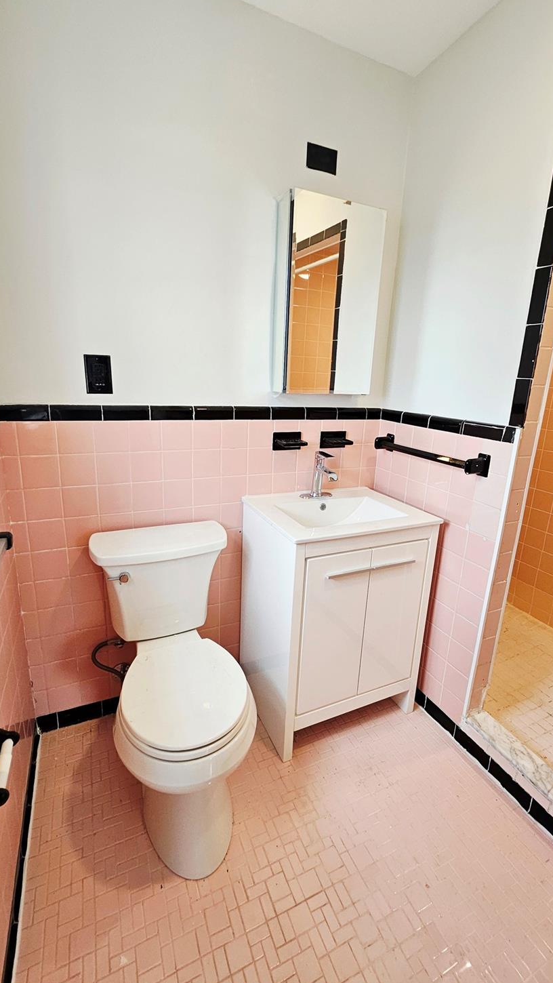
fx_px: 391
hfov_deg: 70.5
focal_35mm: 15
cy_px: 483
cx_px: 276
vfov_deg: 103.0
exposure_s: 1/60.2
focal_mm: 1.7
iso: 64
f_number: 2.2
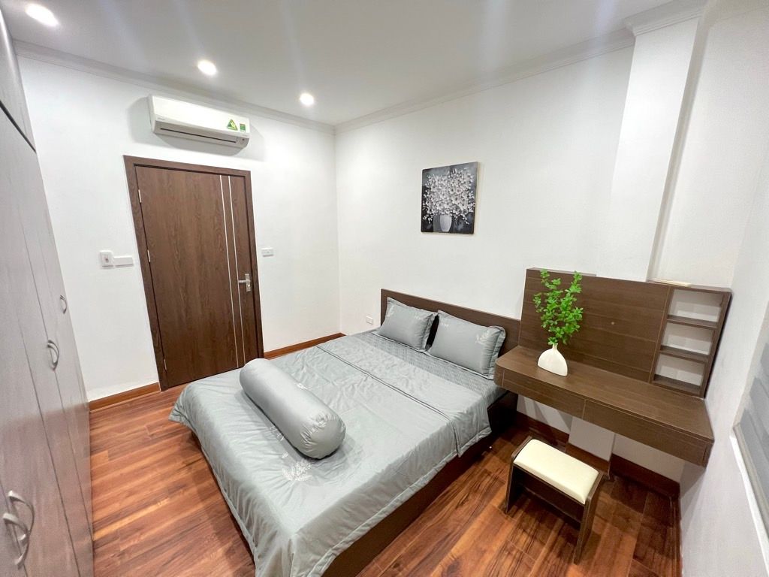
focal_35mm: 13
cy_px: 288
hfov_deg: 106.2
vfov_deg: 89.9
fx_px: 289
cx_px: 384
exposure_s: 1/50
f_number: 1.8
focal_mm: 1.57
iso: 160
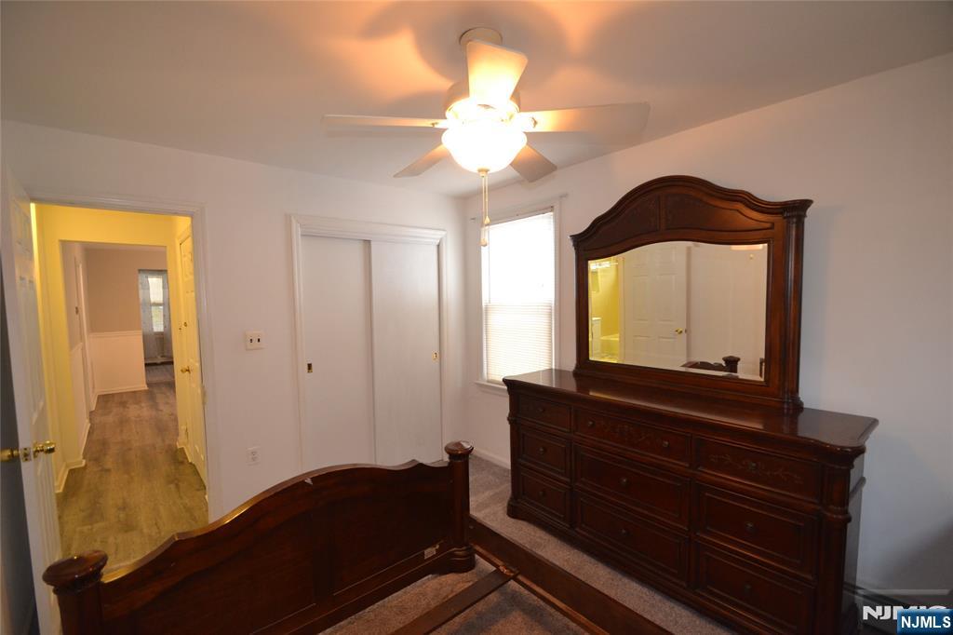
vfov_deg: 77.3
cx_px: 476
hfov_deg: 100.4
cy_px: 318
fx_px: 397
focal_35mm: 15
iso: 1000
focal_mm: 10
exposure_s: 1/60
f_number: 3.5
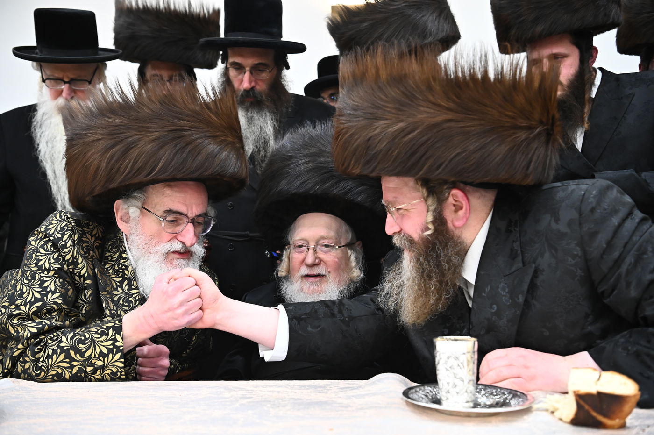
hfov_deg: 54.5
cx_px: 327
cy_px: 218
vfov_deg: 37.8
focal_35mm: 35
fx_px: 635
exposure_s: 1/200
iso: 2500
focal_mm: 35
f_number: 4
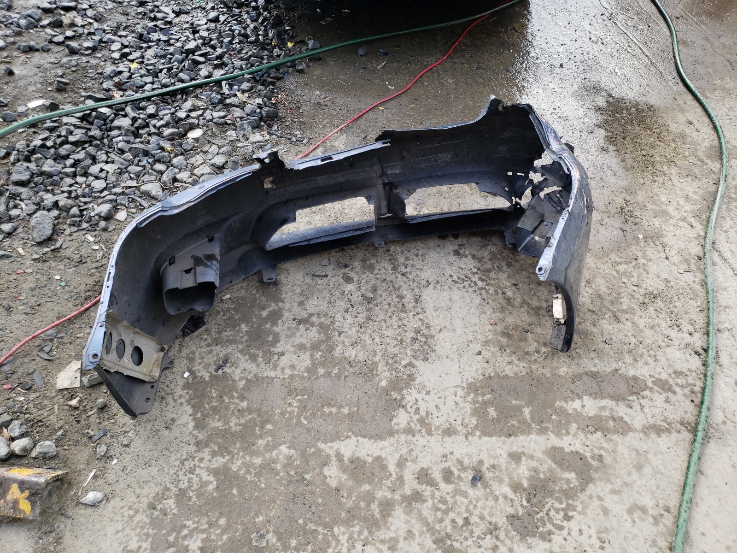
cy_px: 276
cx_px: 368
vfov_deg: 53.1
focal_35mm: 26
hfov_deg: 67.3
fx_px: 554
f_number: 1.5
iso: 50
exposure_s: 1/250
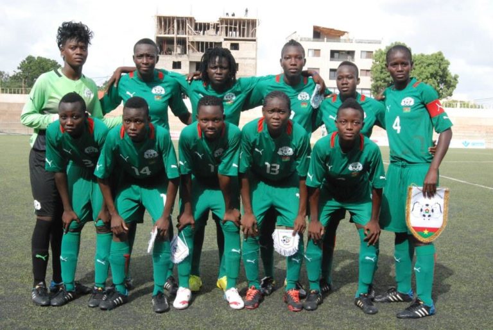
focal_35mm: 48
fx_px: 658
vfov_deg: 28.2
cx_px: 246
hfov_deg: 41.0
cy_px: 165
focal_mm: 32
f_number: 13
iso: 1600
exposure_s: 1/500
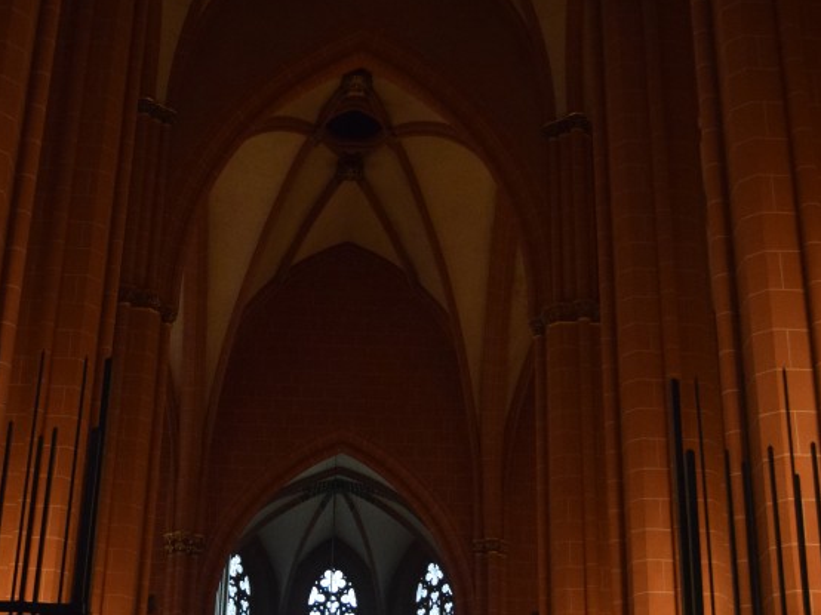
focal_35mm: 64
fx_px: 1517
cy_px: 408
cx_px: 322
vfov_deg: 22.8
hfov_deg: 30.2
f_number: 4
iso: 3200
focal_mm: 24
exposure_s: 1/60
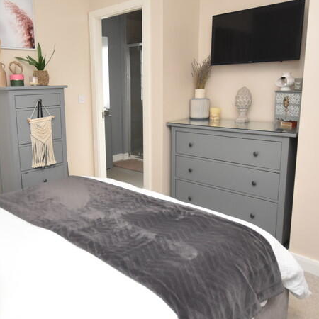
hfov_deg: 54.7
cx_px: 112
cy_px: 144
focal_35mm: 29
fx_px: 302
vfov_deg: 55.5
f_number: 4
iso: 1100
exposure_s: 1/125
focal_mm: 10
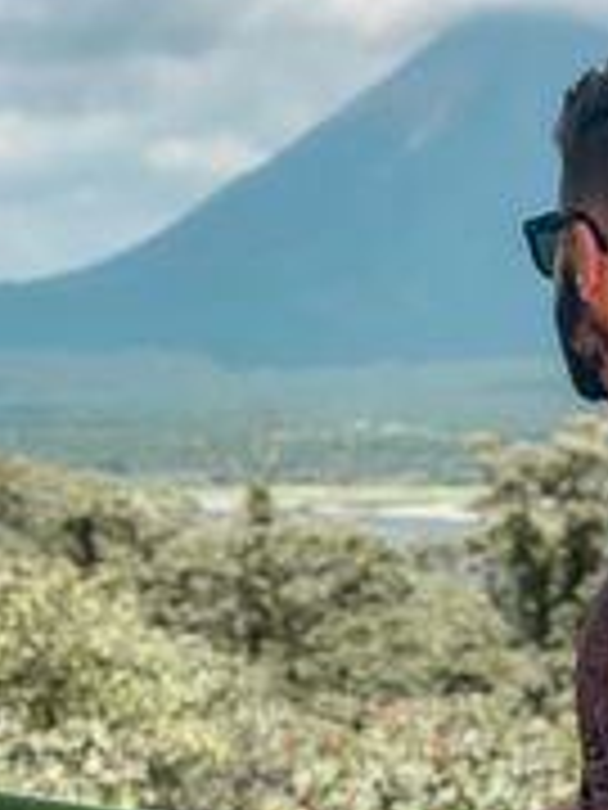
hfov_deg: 14.5
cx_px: 516
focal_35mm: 101
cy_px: 729
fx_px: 2365
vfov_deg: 19.1
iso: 16
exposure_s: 1/550
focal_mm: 6
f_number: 2.4
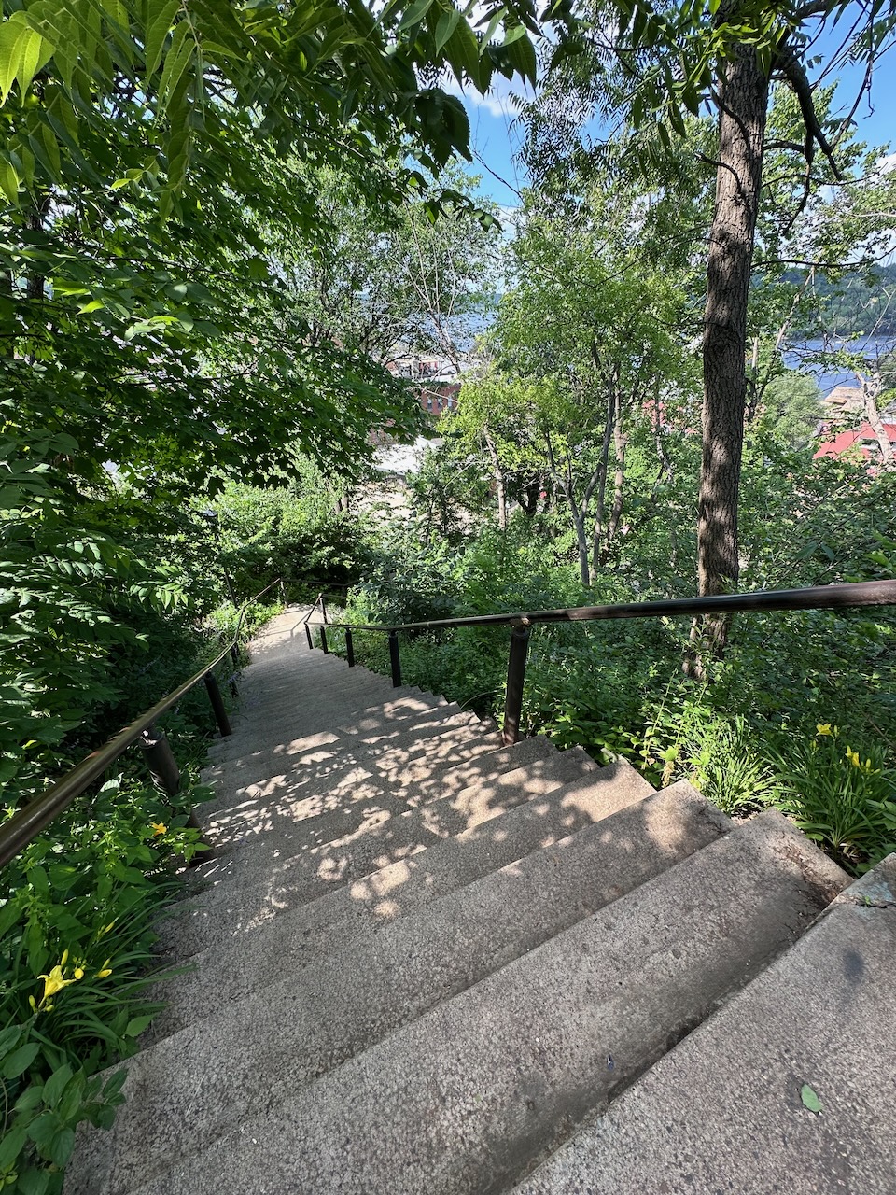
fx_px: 483
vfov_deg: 102.1
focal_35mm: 14
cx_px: 448
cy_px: 598
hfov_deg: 85.7
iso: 40
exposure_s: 1/269
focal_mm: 2.22
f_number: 2.2
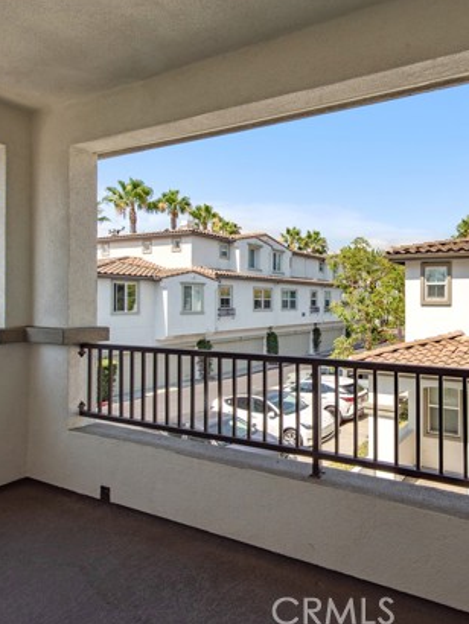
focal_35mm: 21
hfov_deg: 58.7
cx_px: 375
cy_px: 308
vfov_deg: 79.0
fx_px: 379
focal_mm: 14
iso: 200
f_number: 11
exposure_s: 1/500
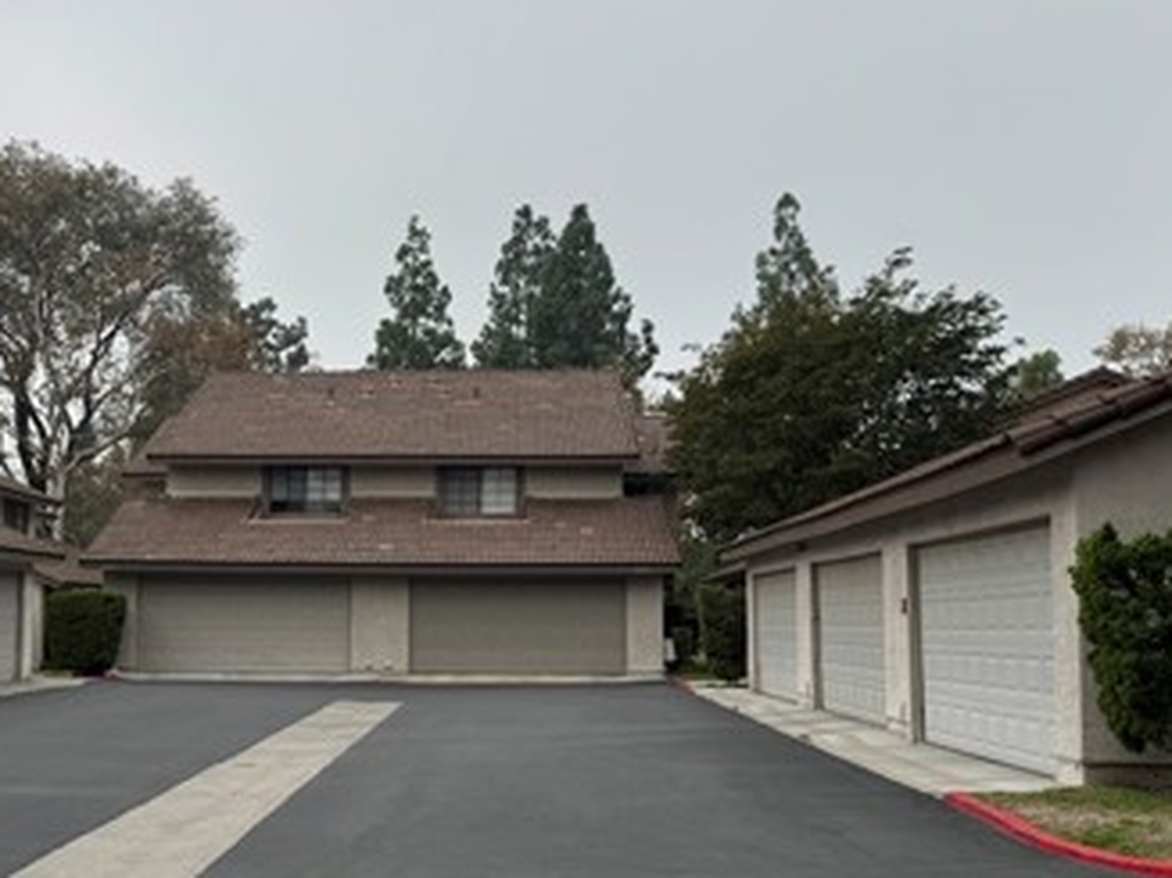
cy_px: 477
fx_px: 1591
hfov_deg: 40.0
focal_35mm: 47
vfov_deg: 30.8
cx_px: 409
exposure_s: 1/5348
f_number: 1.78
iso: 80
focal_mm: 6.76
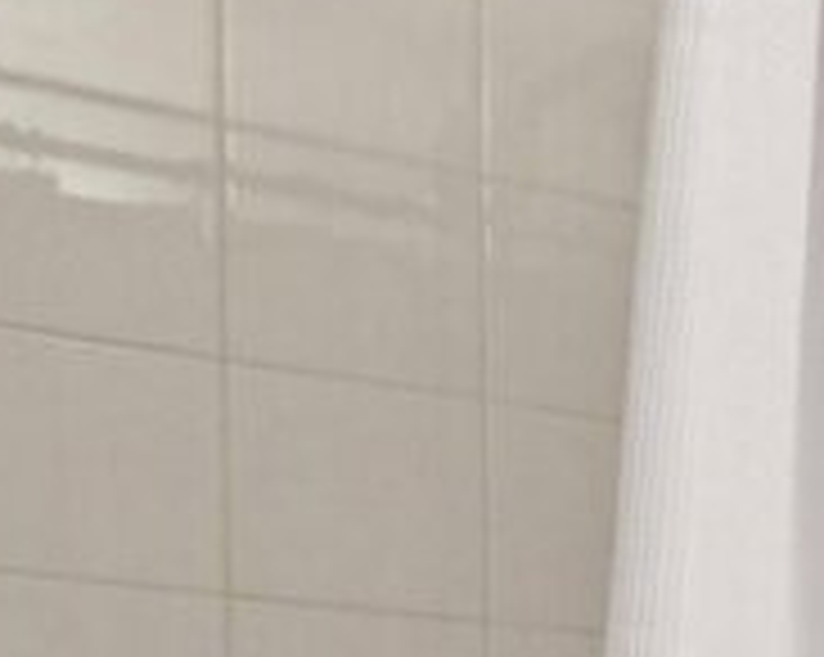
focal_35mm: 115
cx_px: 2368
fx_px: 2802
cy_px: 1172
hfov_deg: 11.3
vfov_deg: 12.3
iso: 1600
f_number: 8
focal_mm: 16
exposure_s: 1/30
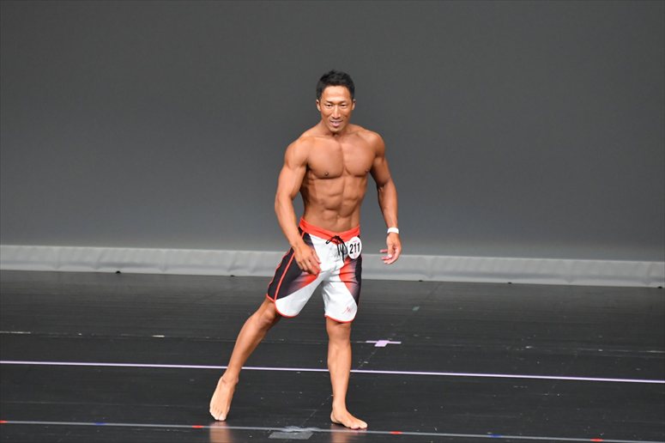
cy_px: 222
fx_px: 6924
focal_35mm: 375
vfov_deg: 3.7
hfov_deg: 5.5
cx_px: 332
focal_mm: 250
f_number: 5.6
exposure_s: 1/400
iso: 5000
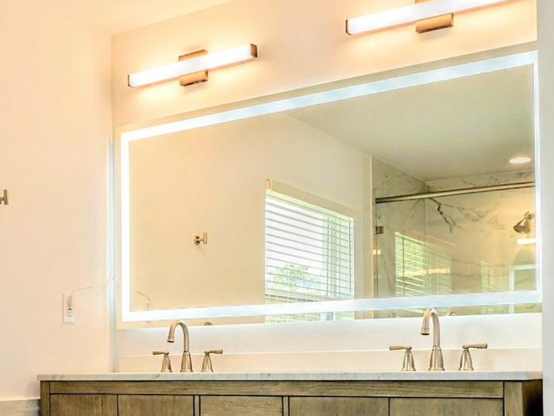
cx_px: 57
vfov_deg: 25.7
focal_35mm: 55
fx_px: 881
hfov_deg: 33.1
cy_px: 373
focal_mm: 12
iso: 200
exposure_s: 1/50
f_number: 7.1
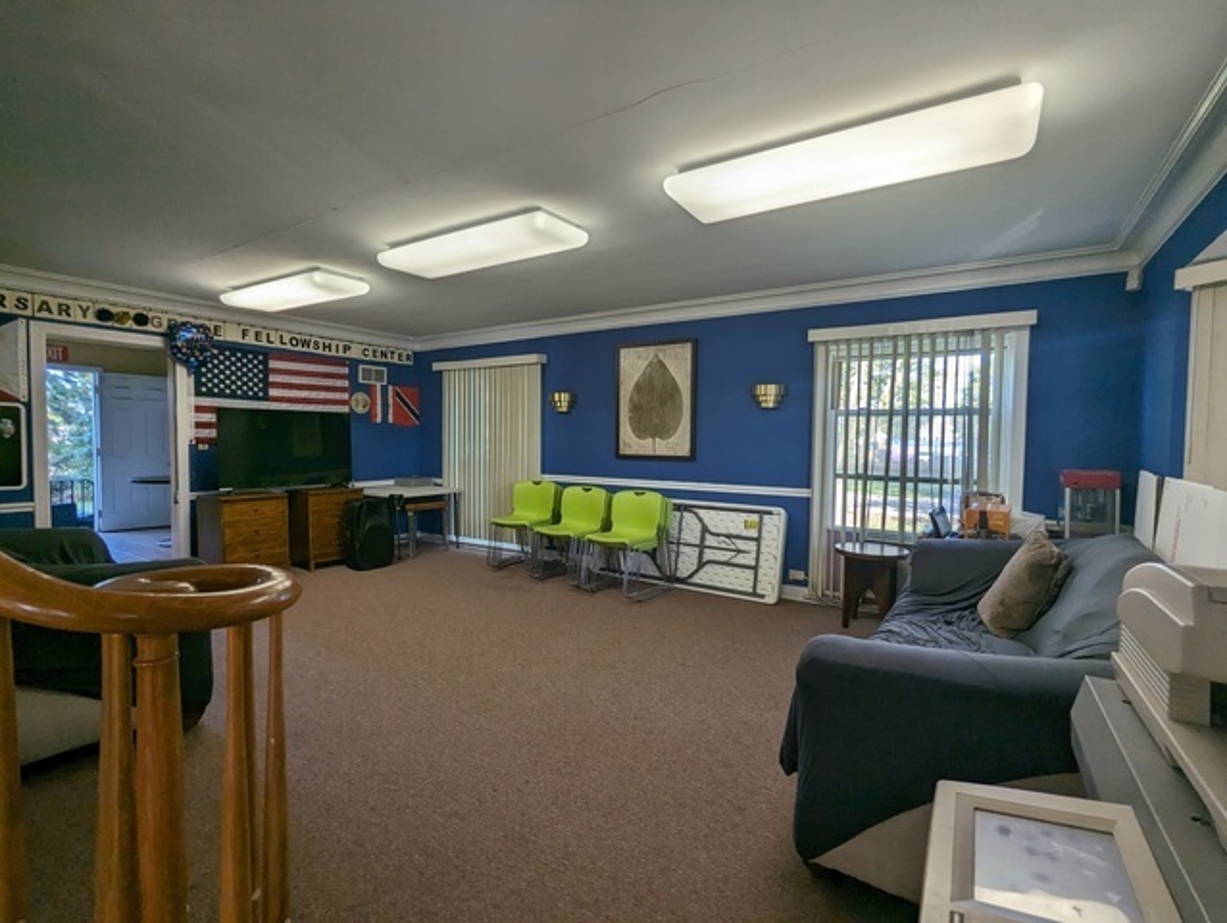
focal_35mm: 16
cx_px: 614
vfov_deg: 78.2
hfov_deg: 94.4
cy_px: 462
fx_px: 568
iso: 66
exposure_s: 1/120
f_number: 2.2
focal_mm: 2.35
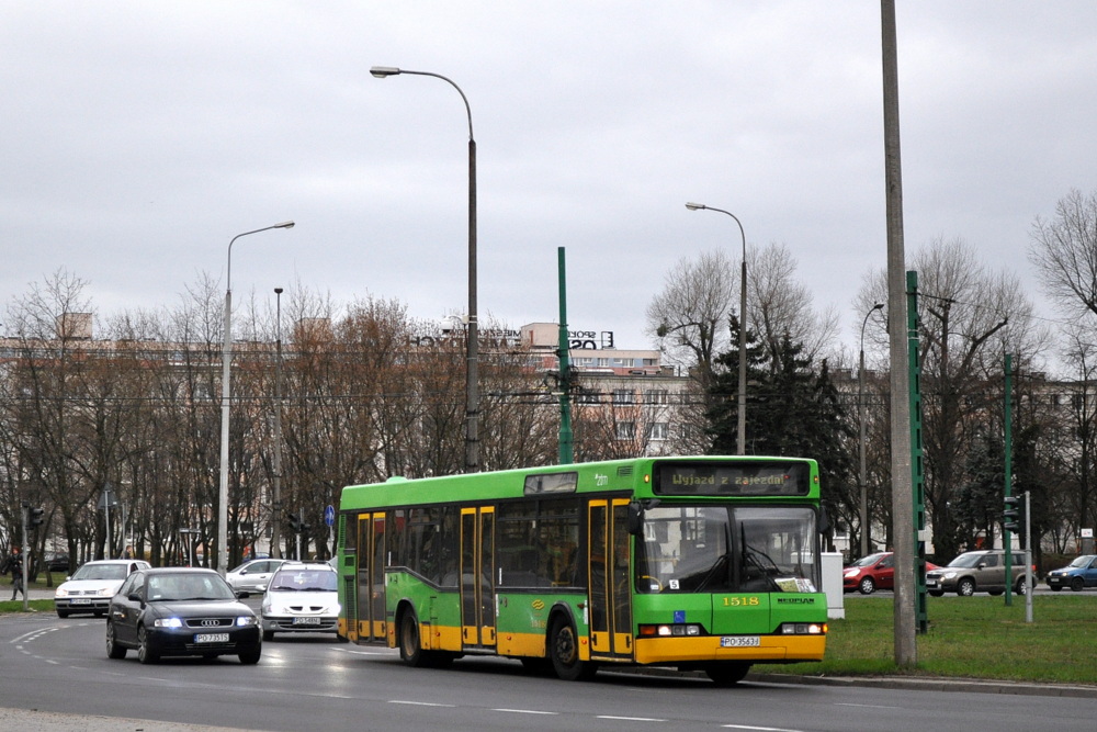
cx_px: 548
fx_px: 2194
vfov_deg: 18.9
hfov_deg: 28.1
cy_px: 366
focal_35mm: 72
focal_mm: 48
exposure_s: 1/640
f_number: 5.3
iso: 800
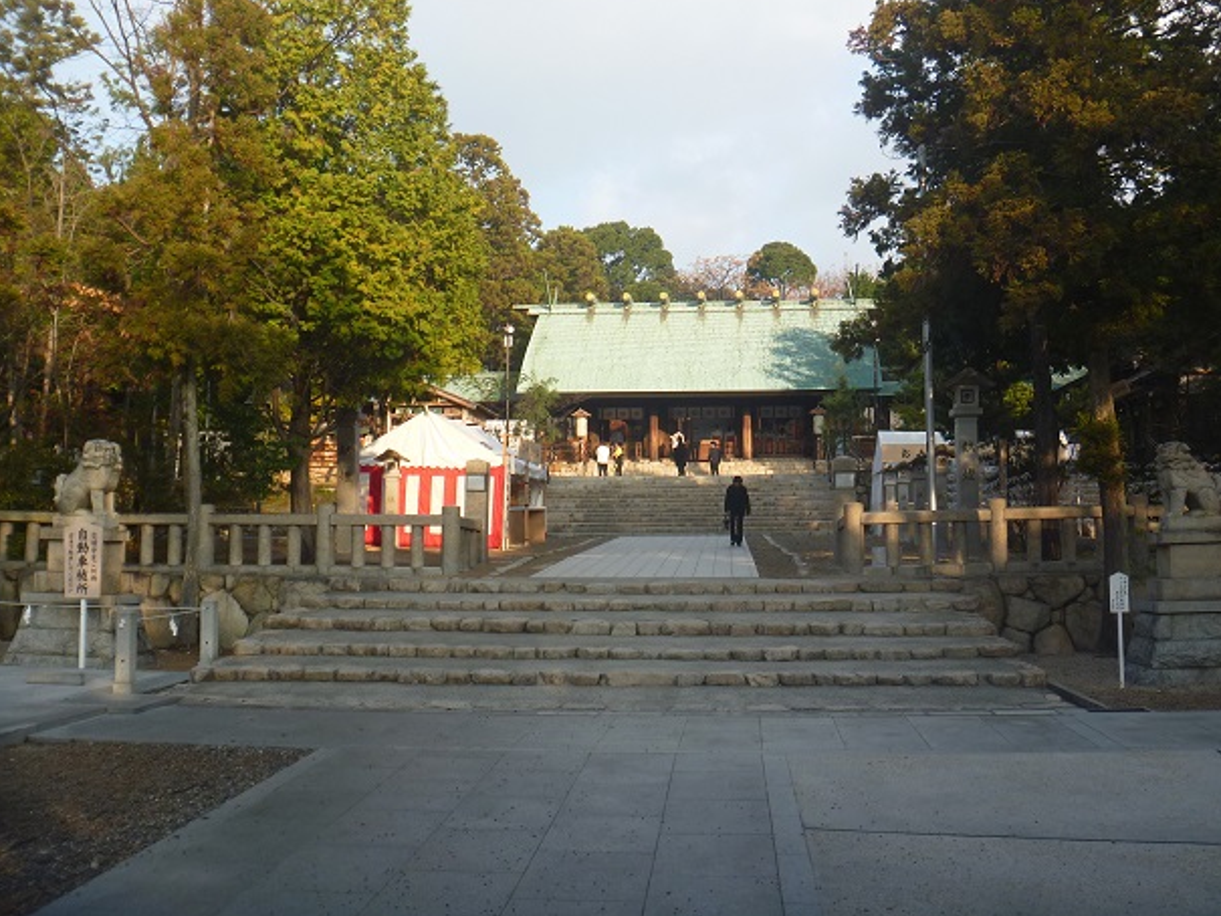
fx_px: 1305
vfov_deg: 38.7
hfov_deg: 50.1
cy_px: 454
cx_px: 640
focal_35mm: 37
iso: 80
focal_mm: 6.3
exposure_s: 1/250
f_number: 3.5
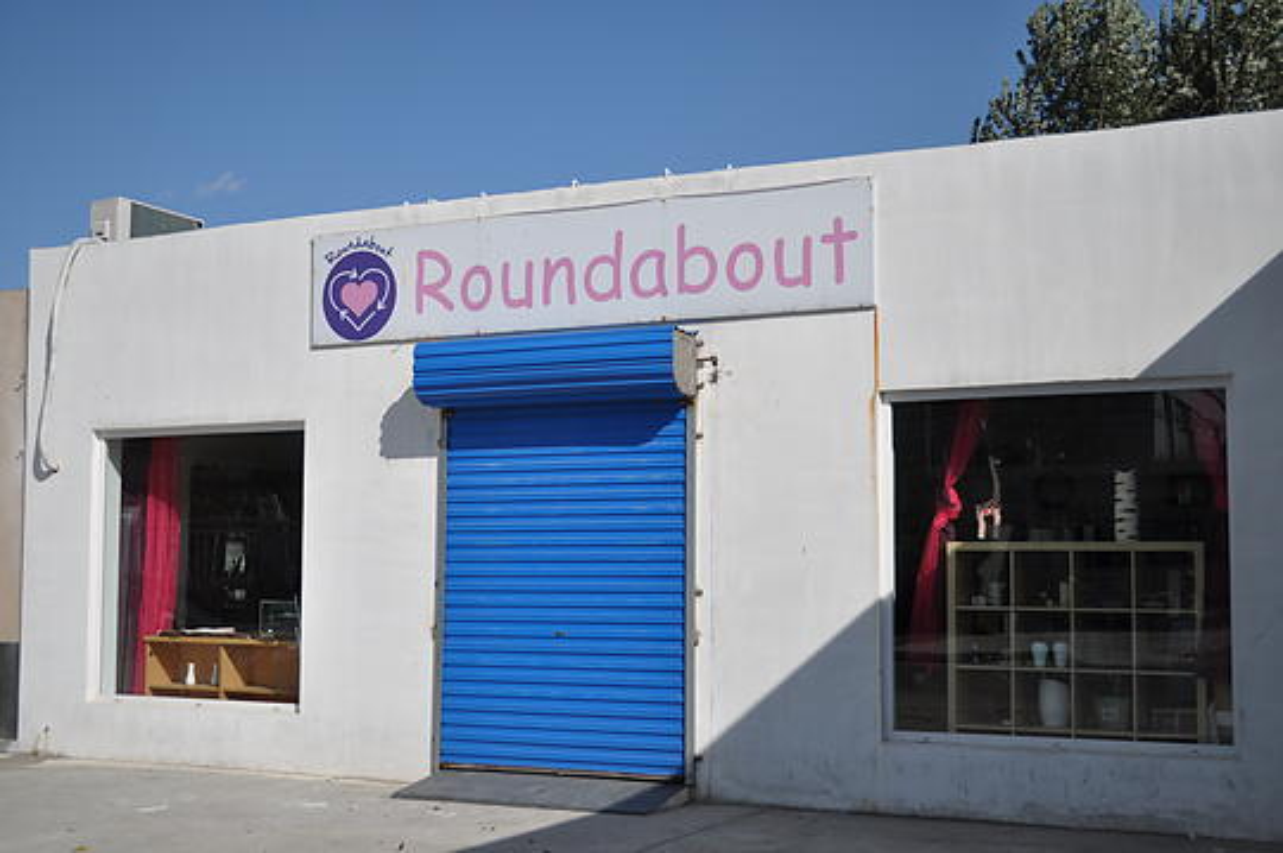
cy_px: 426
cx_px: 642
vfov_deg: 28.0
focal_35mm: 48
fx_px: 1709
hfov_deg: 41.1
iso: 200
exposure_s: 1/2500
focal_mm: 32
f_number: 4.8
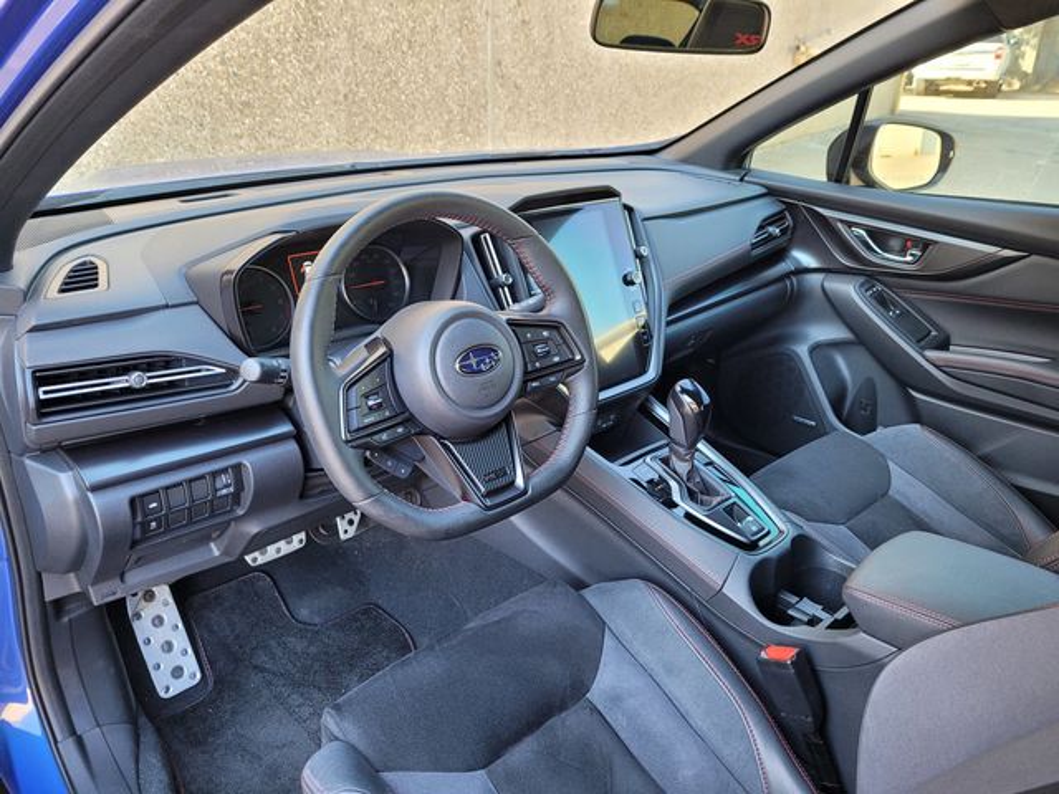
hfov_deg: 67.3
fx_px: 795
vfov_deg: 53.1
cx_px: 530
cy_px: 397
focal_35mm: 26
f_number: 1.8
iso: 200
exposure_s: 1/120
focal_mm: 5.4
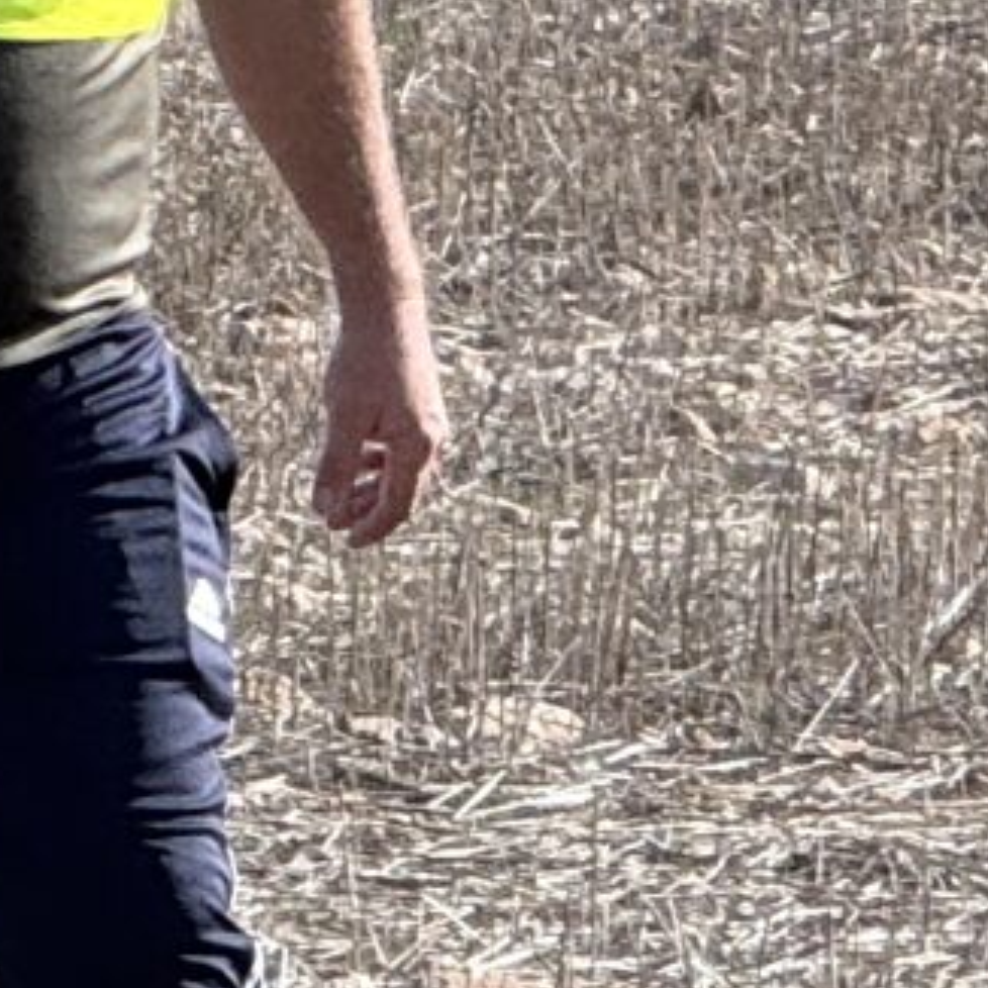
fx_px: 26899
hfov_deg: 2.1
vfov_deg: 2.1
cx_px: 100
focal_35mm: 833
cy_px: 382
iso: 50
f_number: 2.8
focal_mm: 15.66
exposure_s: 1/1018
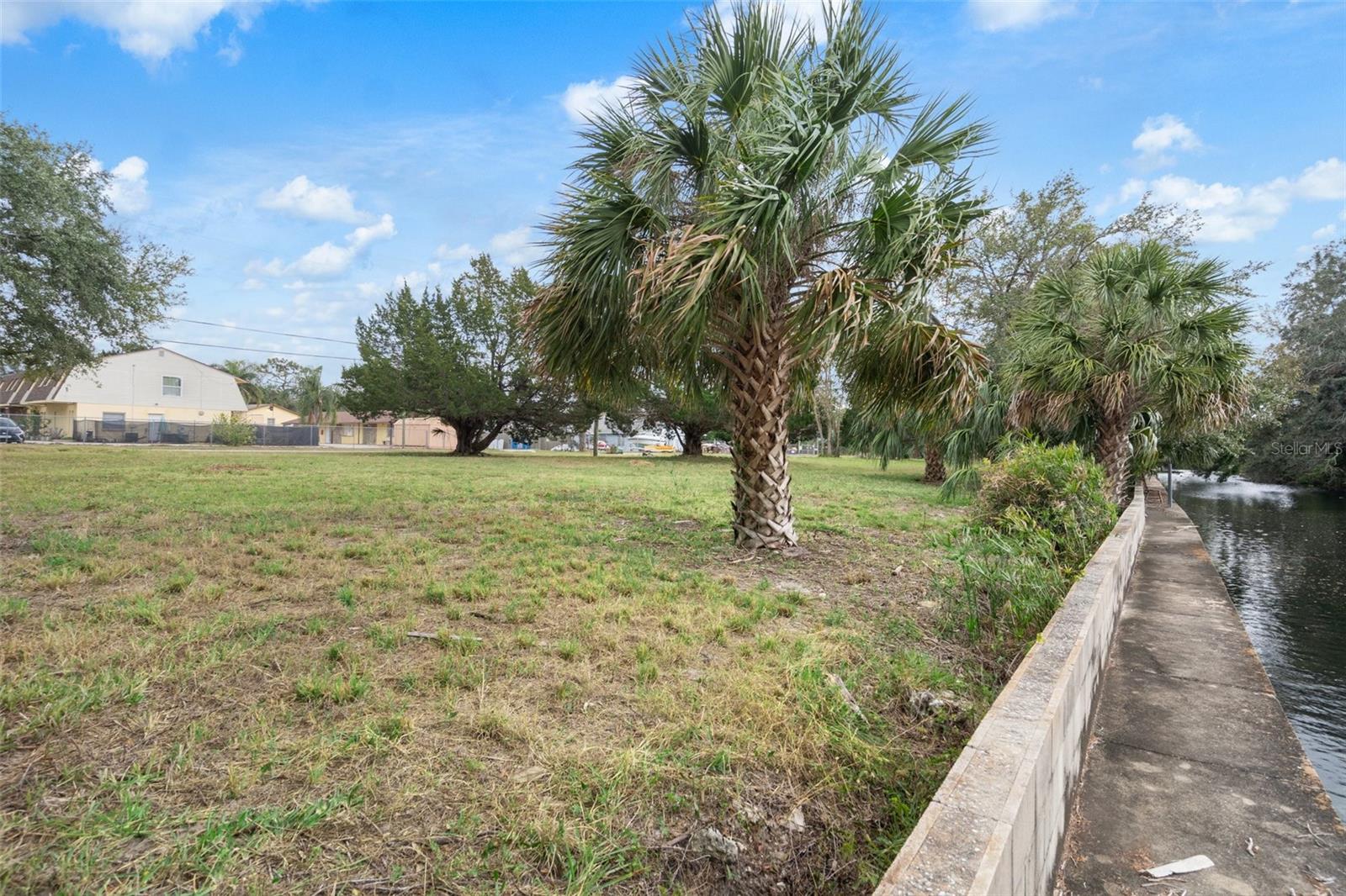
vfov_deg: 70.4
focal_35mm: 17
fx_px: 635
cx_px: 673
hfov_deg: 93.3
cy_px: 448
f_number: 8
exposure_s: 1/60
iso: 320
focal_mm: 17
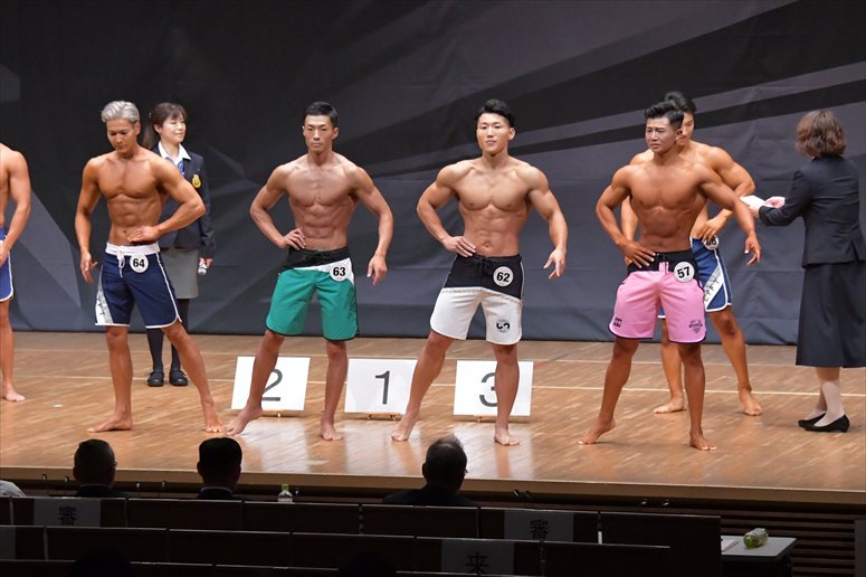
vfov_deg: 7.9
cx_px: 433
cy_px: 288
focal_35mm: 174
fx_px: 4184
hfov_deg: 11.8
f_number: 5.6
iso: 8000
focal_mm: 116
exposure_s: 1/400
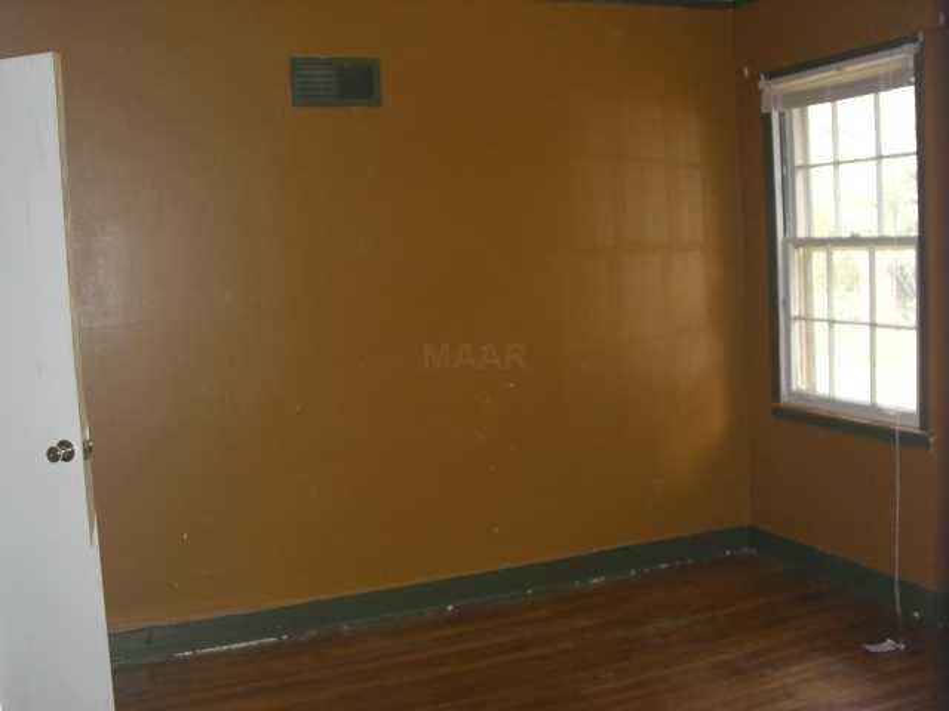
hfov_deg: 49.0
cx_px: 474
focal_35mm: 38
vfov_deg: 37.7
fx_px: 1042
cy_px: 356
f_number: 2.7
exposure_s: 1/60
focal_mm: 6.2
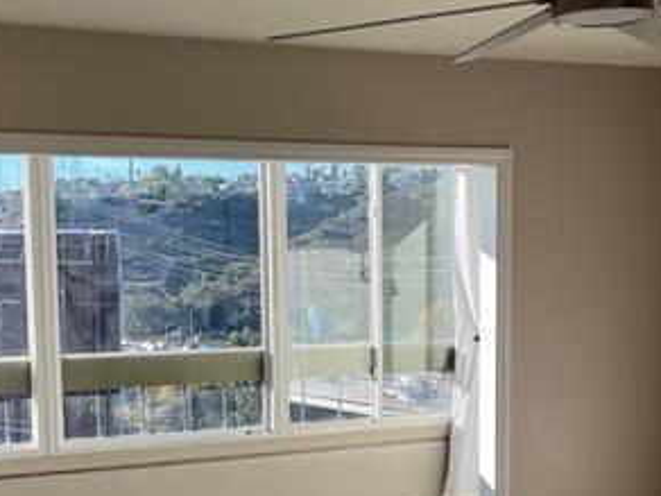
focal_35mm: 57
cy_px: 344
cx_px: 383
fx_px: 1088
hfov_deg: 33.7
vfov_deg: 25.5
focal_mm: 5.7
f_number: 1.5
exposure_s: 1/705
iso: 50
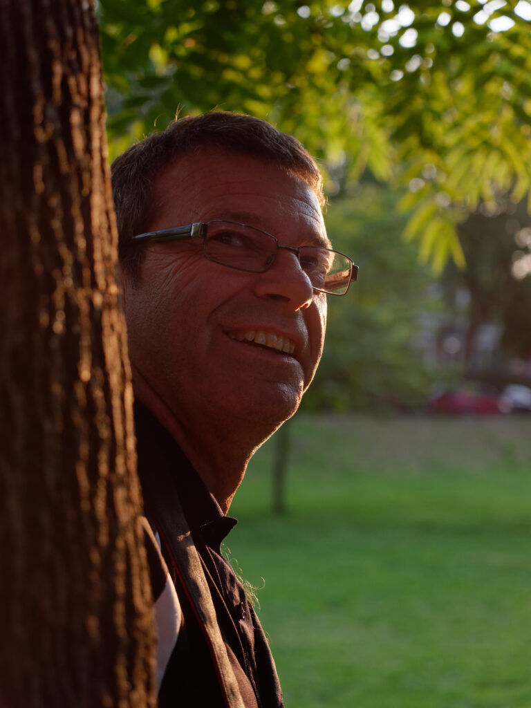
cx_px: 266
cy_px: 354
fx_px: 1432
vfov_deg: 27.8
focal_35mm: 70
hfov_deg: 21.0
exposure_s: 1/400
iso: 200
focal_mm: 35
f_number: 2.8
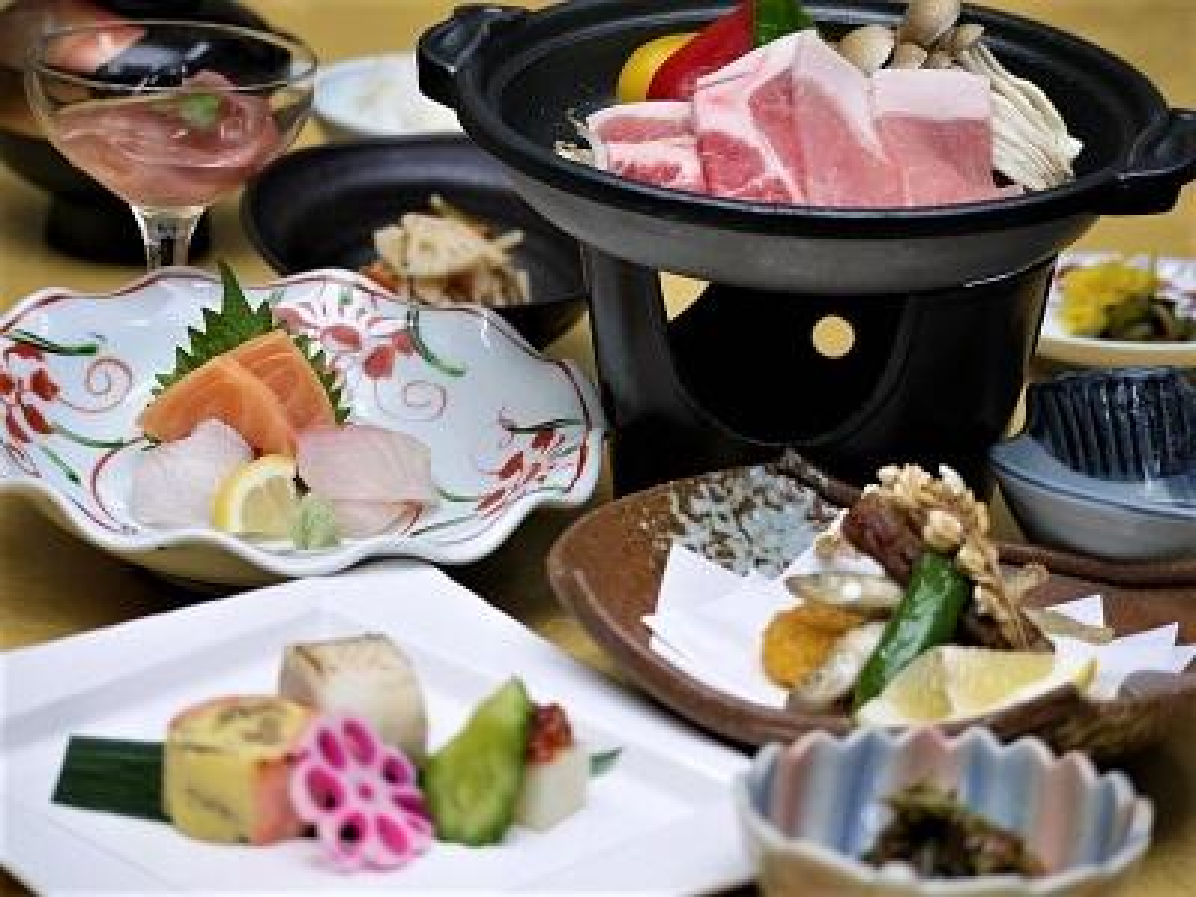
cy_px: 448
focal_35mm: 112
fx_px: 3870
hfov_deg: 17.6
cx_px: 598
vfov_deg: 13.2
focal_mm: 56
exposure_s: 1/60
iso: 100
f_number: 4.1
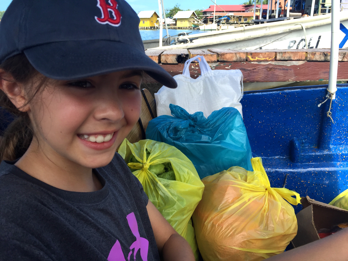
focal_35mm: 29
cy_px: 130
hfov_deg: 61.7
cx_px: 174
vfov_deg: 48.2
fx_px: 292
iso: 32
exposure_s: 1/920
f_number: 2.2
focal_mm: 4.15
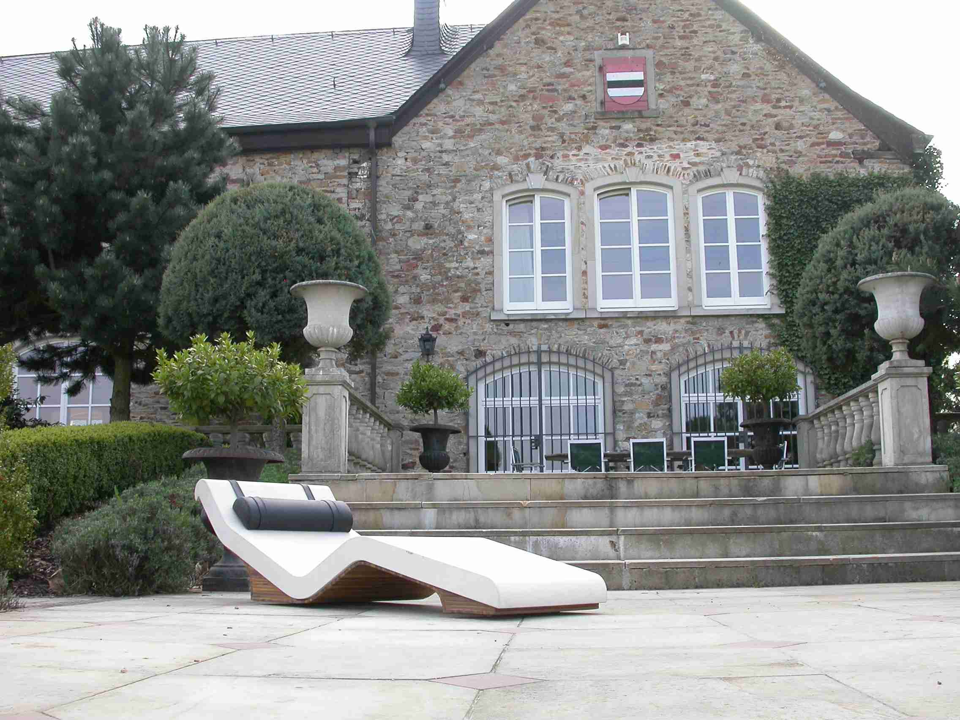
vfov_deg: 37.7
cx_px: 480
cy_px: 360
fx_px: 1054
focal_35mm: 38
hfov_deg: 49.0
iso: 100
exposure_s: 1/137
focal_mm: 7.85
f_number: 5.3
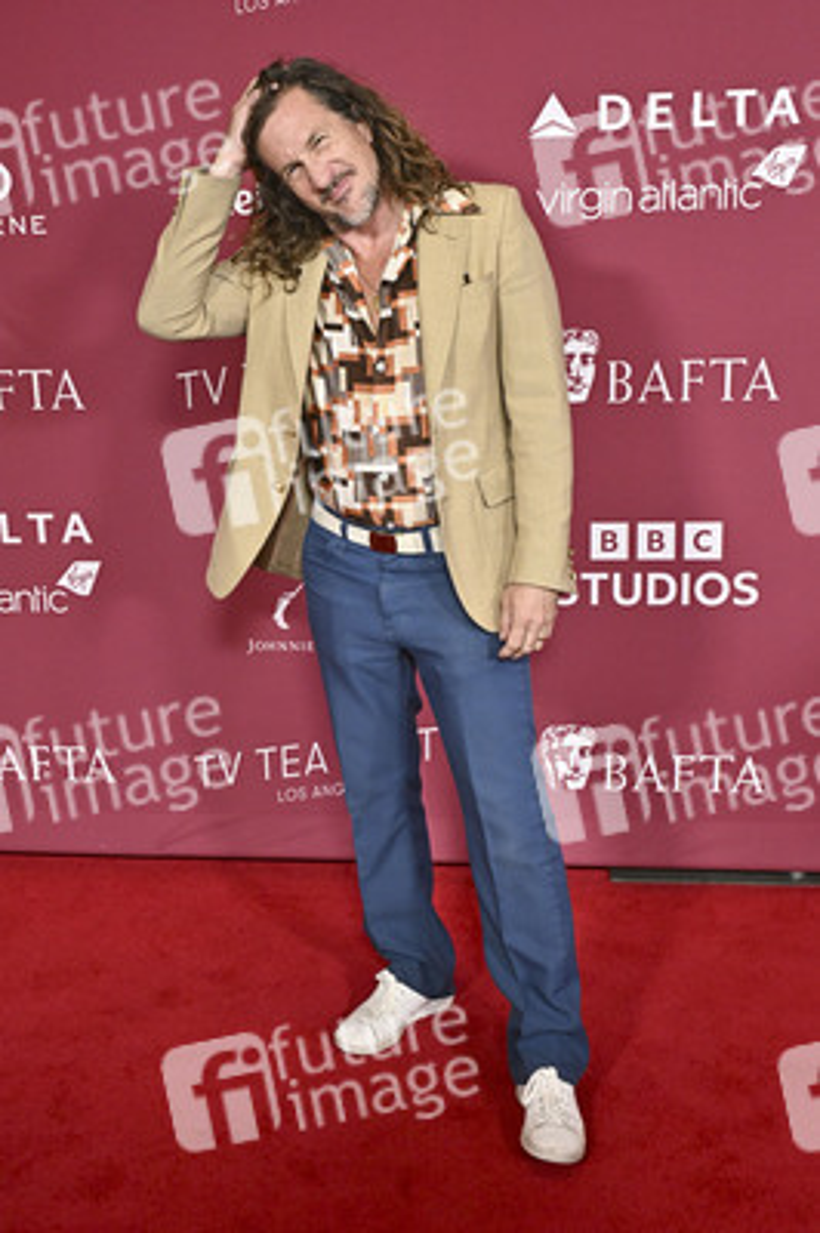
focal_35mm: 38
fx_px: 1300
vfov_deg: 50.7
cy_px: 616
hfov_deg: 35.0
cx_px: 410
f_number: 5
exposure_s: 1/320
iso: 3200
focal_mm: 38
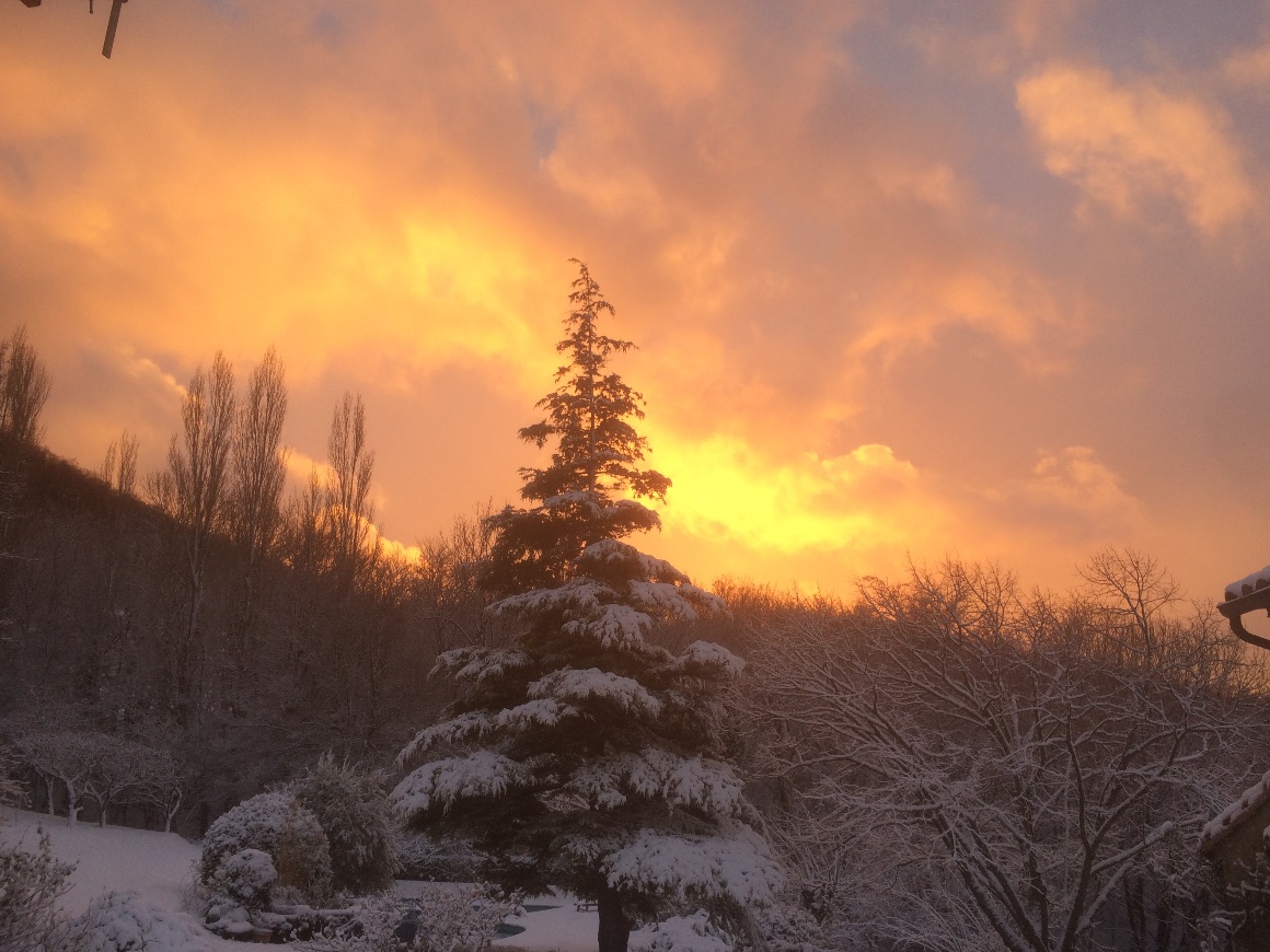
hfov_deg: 60.0
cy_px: 483
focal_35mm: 30
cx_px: 634
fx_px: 1101
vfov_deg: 46.8
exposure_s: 1/108
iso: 32
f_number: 2.2
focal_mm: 4.15
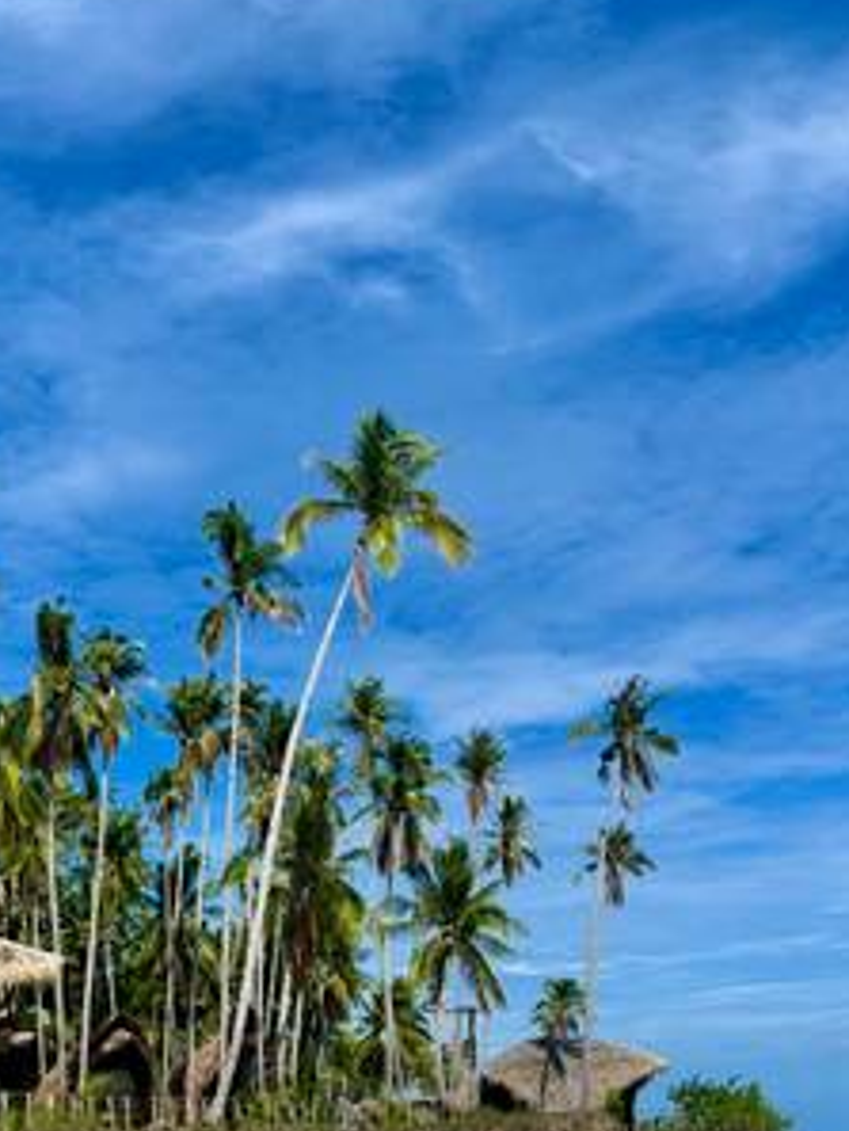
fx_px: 1830
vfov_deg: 32.0
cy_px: 1101
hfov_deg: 25.3
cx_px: 80
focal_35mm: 56
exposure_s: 1/9091
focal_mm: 5.96
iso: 50
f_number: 1.6
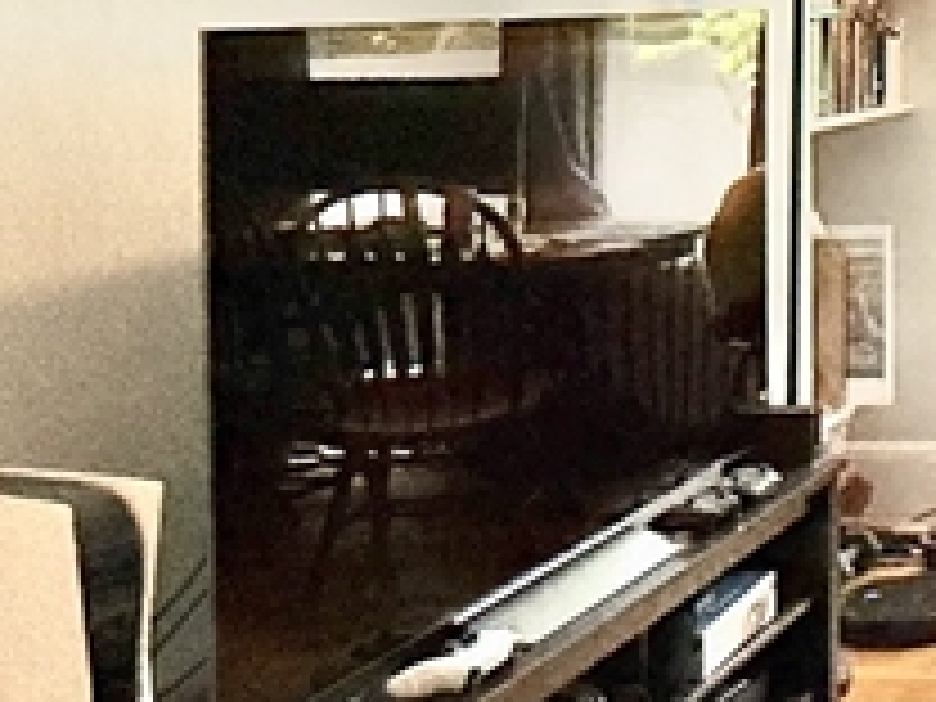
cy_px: 27
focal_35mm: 69
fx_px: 1866
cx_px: 1580
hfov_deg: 21.2
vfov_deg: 20.7
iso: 400
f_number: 2.2
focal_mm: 2.22
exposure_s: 1/120
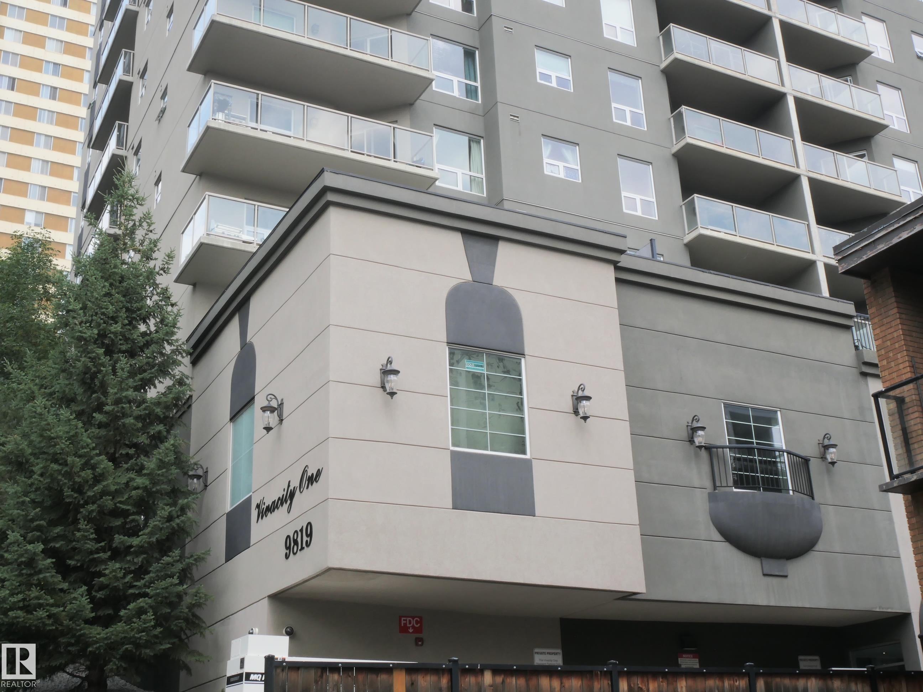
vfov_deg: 34.3
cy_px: 346
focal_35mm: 42
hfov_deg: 44.8
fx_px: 1120
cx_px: 462
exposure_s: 1/100
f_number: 18
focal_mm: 21
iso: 200
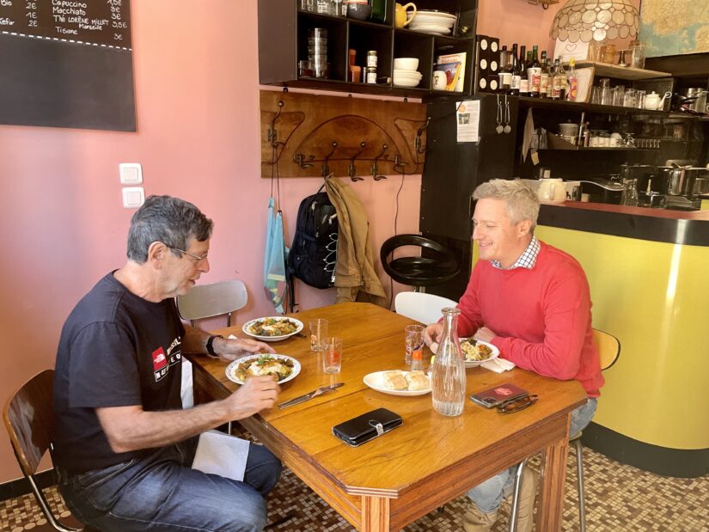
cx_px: 354
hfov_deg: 67.3
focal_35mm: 26
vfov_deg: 53.1
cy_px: 266
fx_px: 533
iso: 125
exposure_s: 1/83
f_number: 1.6
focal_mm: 4.2
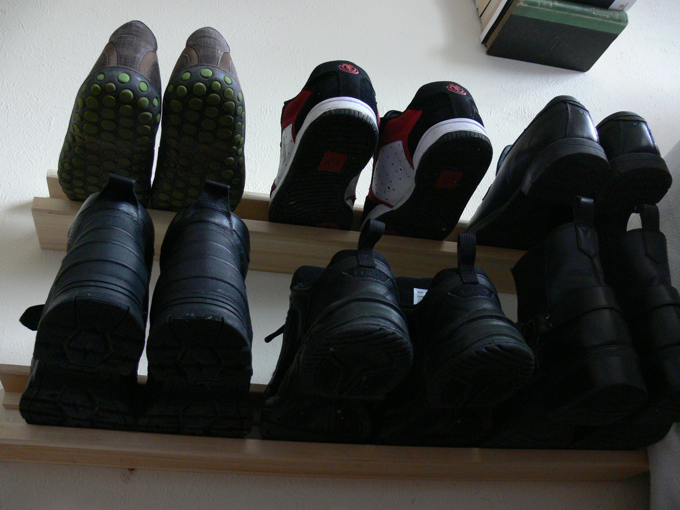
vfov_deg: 40.7
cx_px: 340
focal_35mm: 35
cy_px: 255
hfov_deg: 52.6
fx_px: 688
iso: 200
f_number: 2.8
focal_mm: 7.4
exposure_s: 1/10
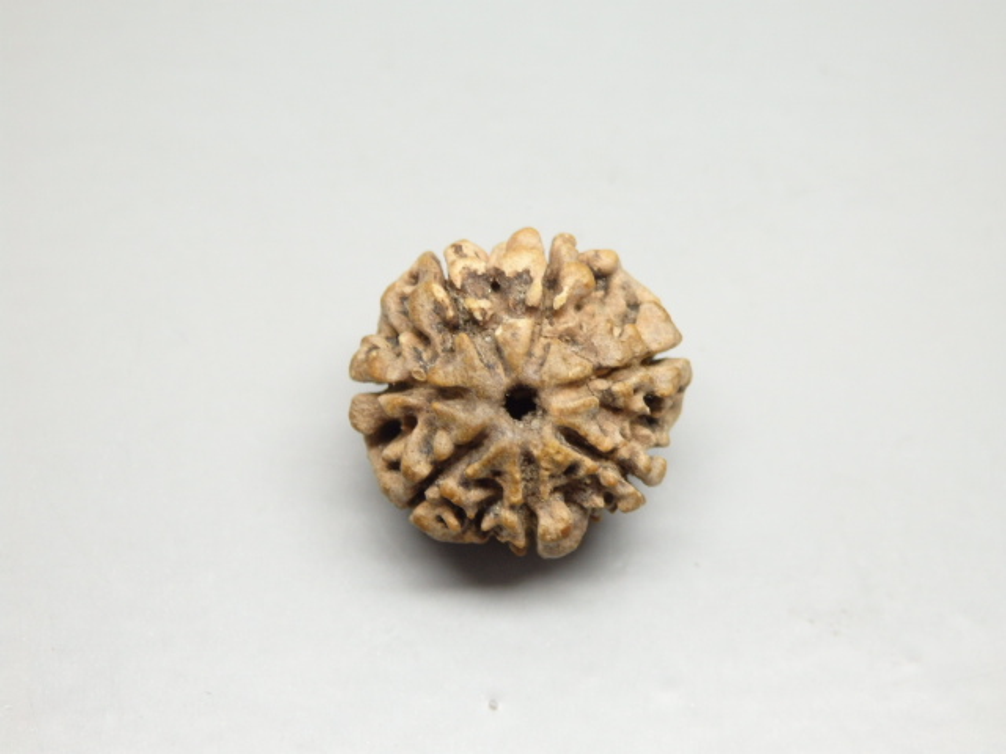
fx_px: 1918
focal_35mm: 66
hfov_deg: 29.4
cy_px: 377
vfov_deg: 22.3
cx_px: 503
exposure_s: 1/100
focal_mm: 11.9
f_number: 4.4
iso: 320
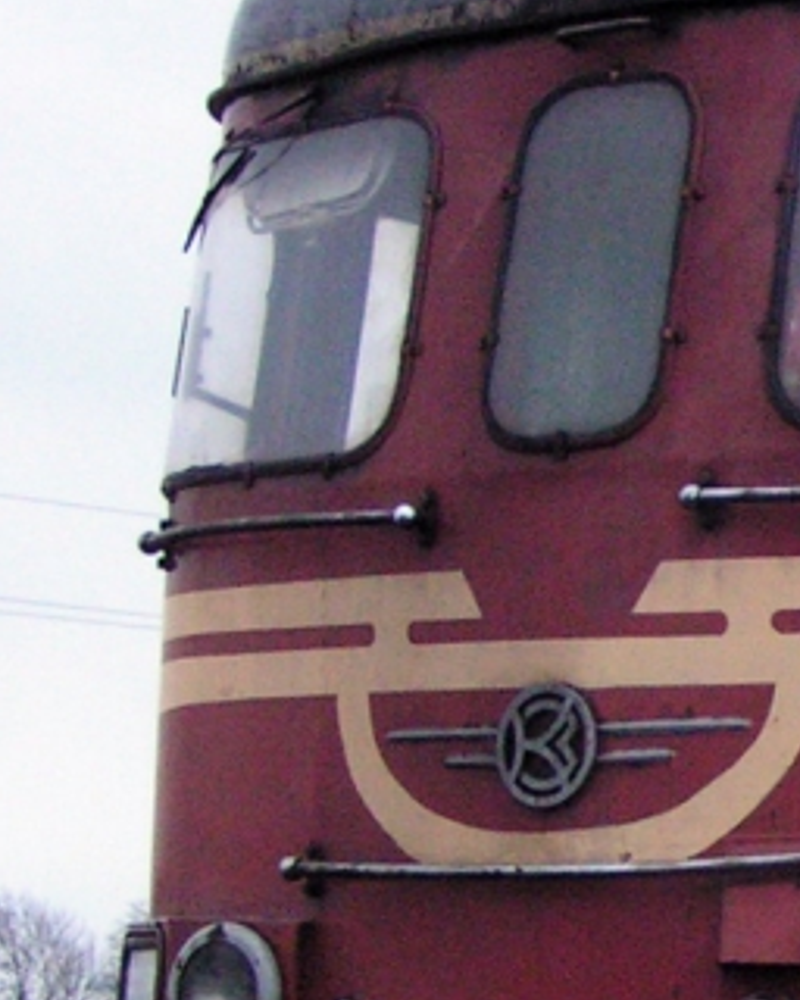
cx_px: 1522
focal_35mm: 161
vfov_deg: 12.0
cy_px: 731
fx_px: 4765
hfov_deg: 9.1
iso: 200
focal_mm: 7.4
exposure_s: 1/125
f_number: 2.8
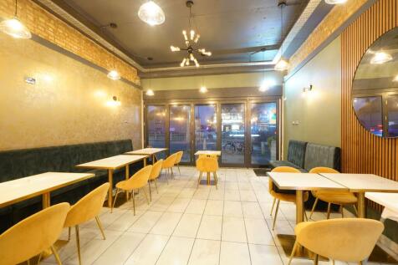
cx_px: 199
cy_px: 132
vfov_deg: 73.7
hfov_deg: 96.8
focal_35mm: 16
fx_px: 177
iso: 400
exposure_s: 1/1.6
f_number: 5
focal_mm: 16
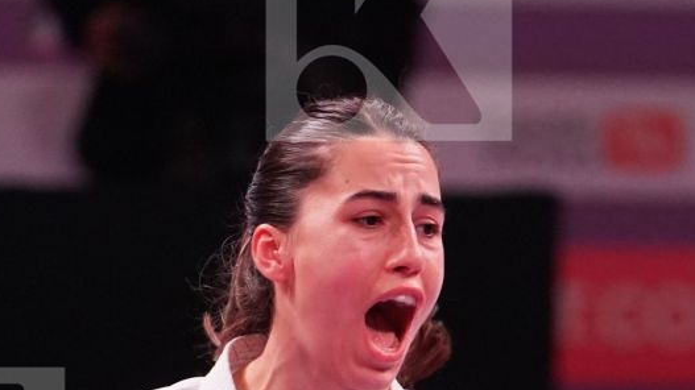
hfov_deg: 3.0
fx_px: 13190
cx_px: 389
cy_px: 488
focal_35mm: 716
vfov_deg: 1.7
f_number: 2.8
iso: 4000
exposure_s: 1/1000
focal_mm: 200
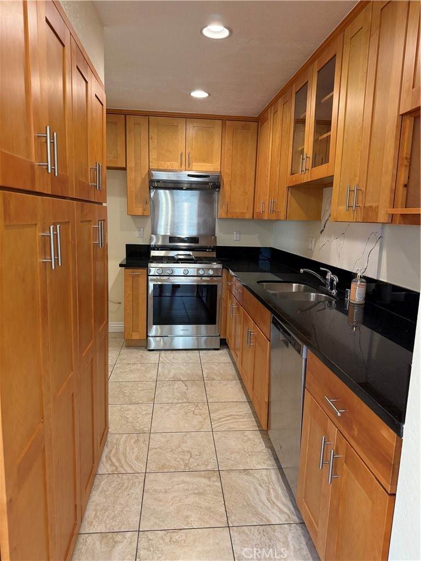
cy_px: 280
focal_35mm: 24
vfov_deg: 71.6
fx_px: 389
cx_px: 210
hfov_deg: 56.8
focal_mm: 6.76
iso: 200
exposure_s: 1/120
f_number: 1.78
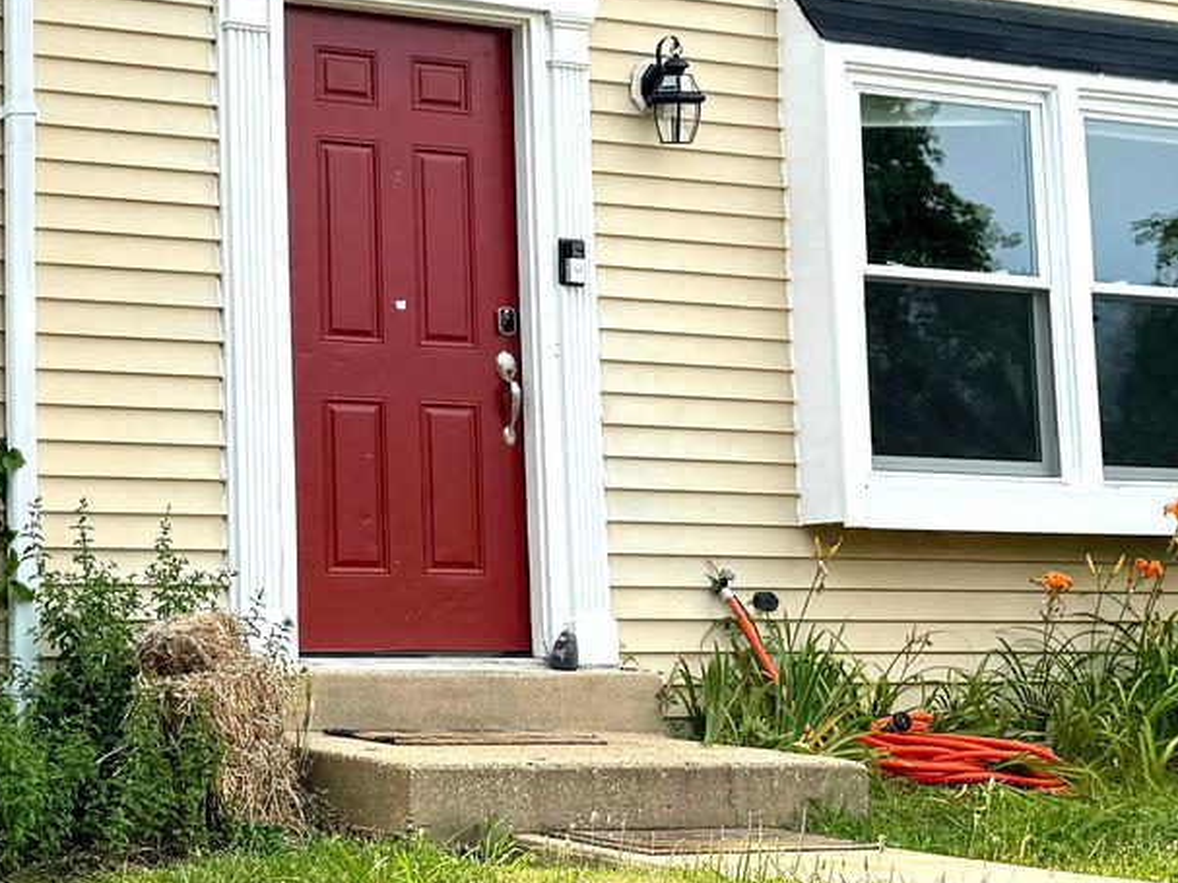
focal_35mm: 81
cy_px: 250
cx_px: 157
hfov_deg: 23.6
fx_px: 2756
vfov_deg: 18.1
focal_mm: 6.76
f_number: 1.78
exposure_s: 1/1869
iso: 80
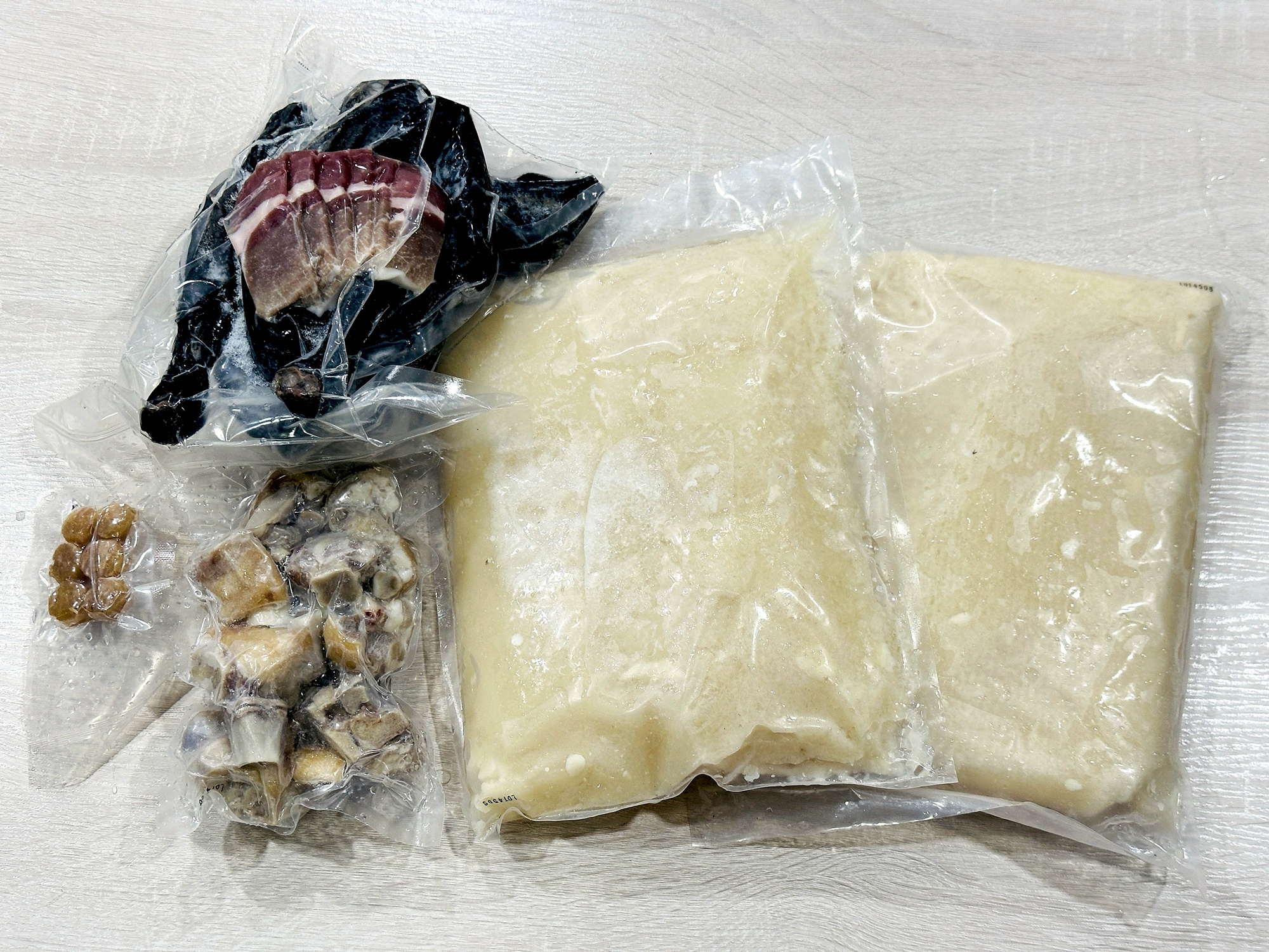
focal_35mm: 48
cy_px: 476
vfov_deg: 30.3
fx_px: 1760
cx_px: 634
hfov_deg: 39.7
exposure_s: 1/60
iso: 64
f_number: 1.78
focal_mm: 6.86
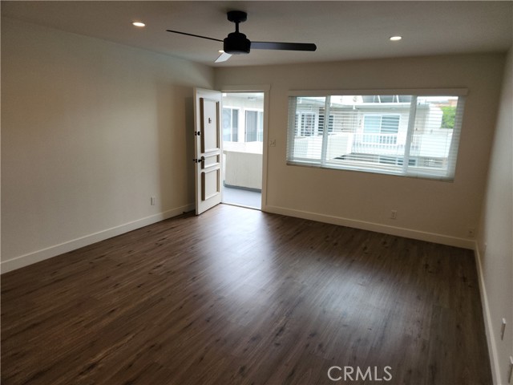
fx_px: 341
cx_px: 256
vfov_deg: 58.9
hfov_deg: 73.9
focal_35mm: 23
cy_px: 192
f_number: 1.8
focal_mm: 5.4
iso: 50
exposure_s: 1/180
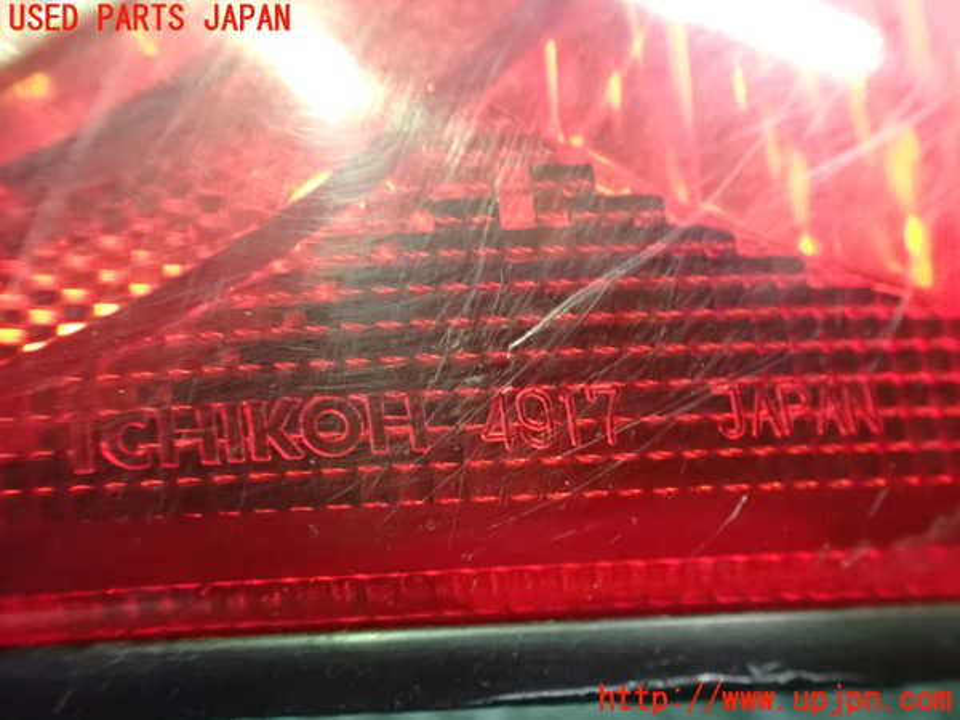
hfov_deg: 60.0
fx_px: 832
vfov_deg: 46.8
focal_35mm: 30
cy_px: 360
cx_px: 480
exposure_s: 1/25
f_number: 2.3
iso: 1600
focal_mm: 5.4
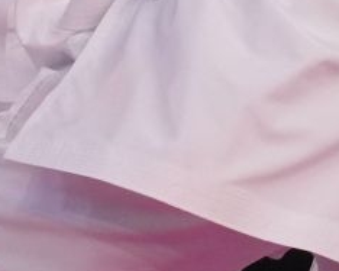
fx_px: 21693
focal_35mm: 2163
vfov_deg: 0.7
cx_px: -243
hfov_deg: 0.9
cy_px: -333
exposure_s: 1/1000
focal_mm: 200
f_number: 2.8
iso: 1600
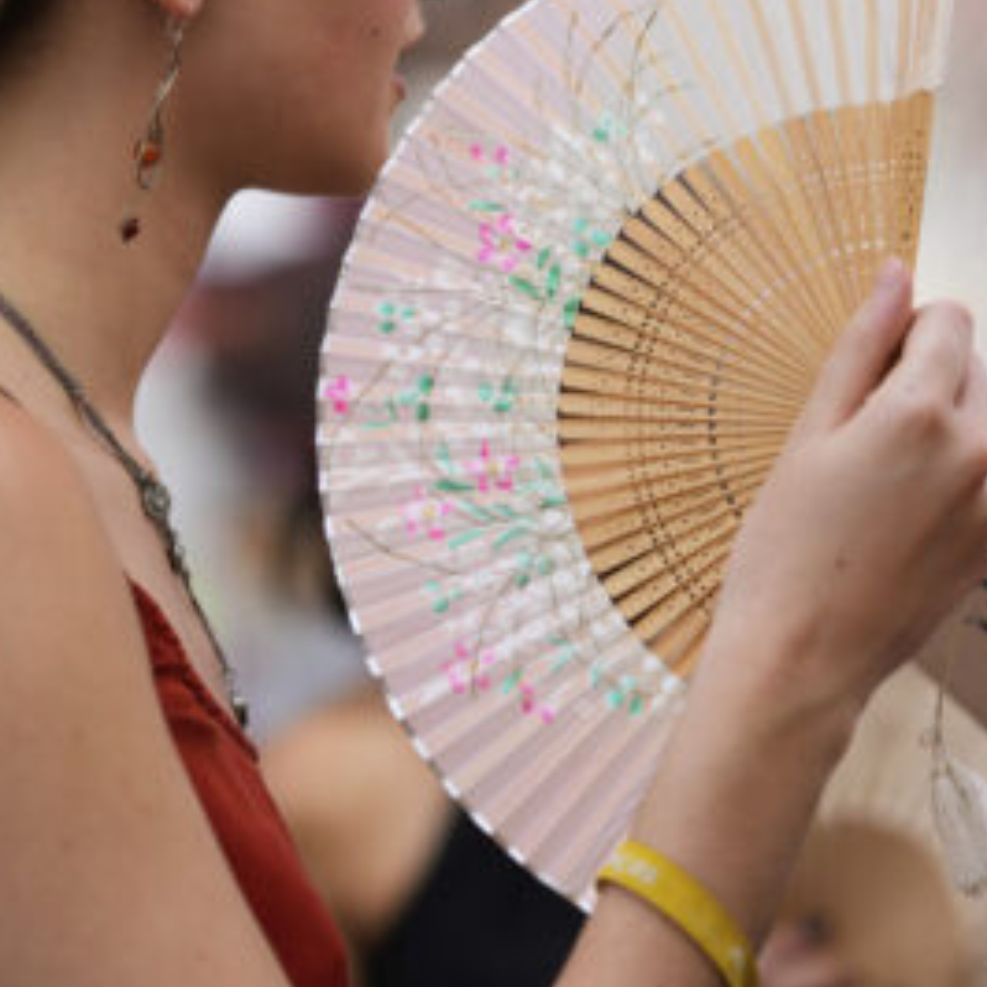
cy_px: 477
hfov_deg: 10.0
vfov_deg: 10.0
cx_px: 776
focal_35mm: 174
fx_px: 5613
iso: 100
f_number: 2
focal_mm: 85
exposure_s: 1/1000
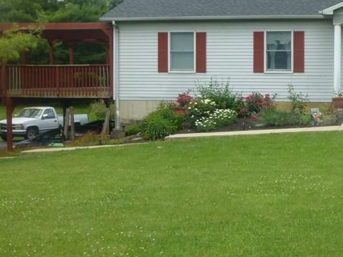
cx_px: 308
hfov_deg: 30.3
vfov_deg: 24.0
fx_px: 604
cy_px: 111
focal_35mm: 61
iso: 100
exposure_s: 1/500
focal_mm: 5.2
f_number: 3.3
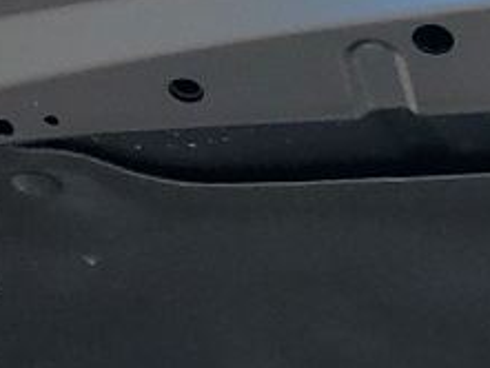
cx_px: 978
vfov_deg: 6.9
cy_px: 1210
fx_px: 2663
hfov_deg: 9.8
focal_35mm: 188
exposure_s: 1/1667
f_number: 1.5
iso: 50
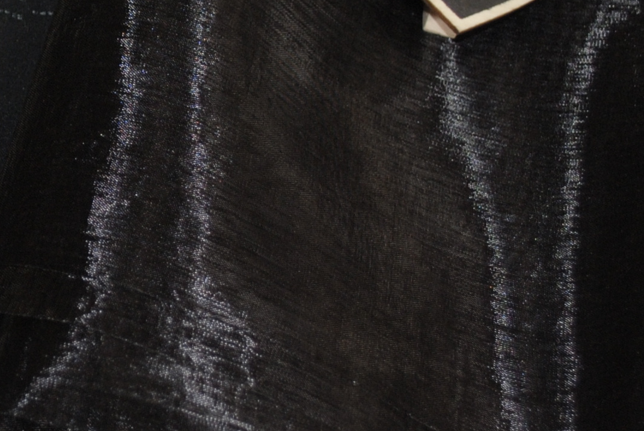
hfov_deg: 14.2
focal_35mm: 141
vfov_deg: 9.7
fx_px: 2525
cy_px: 130
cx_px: -55
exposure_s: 1/60
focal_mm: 26
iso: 200
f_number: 4.2
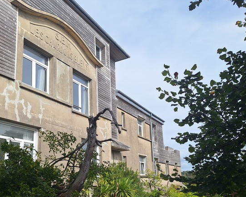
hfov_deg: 54.2
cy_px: 135
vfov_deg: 43.8
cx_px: 128
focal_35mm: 33
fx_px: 240
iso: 40
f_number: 1.8
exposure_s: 1/2882
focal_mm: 5.54
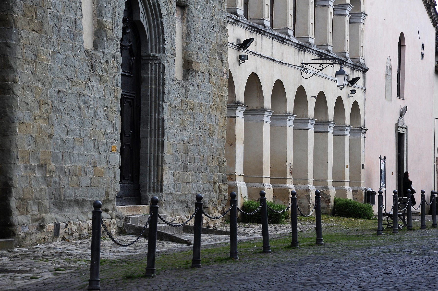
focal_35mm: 120
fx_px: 1459
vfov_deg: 11.4
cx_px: 219
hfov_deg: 17.1
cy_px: 146
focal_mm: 120
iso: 250
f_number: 8
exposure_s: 1/250
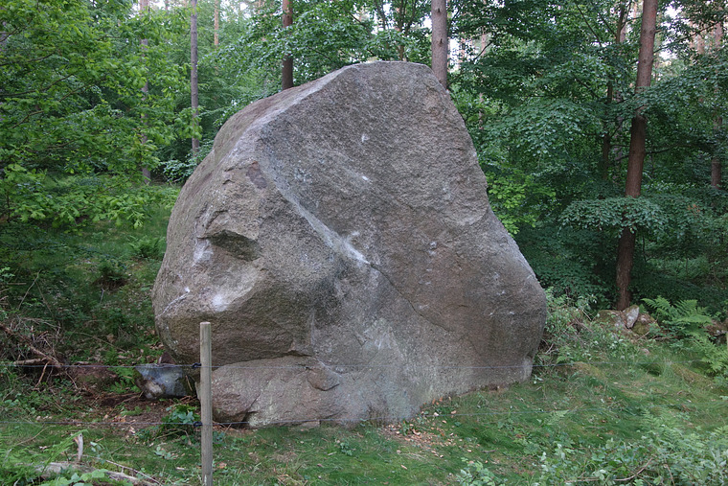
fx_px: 566
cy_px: 243
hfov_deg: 65.5
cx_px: 364
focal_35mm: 28
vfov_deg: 46.4
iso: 320
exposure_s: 1/30
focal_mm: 10.4
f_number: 2.5
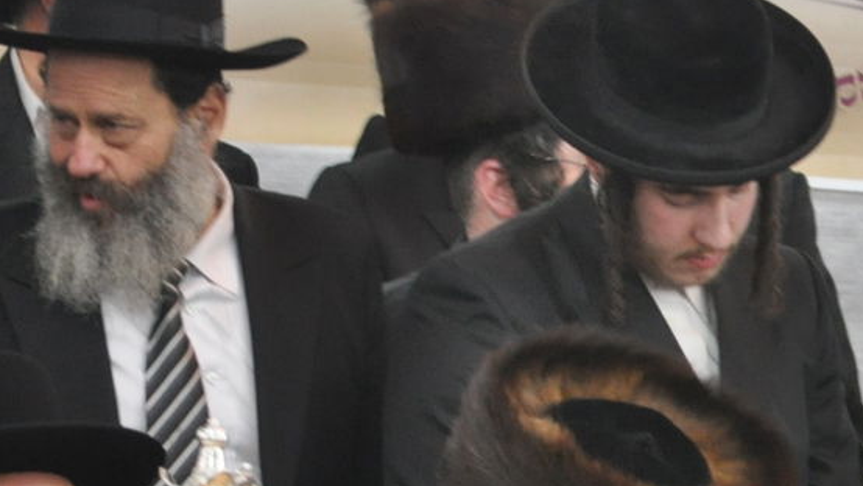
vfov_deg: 1.7
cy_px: 406
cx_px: 1041
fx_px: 16786
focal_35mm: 733
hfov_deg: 2.9
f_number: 5.6
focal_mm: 185
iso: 1600
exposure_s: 1/60
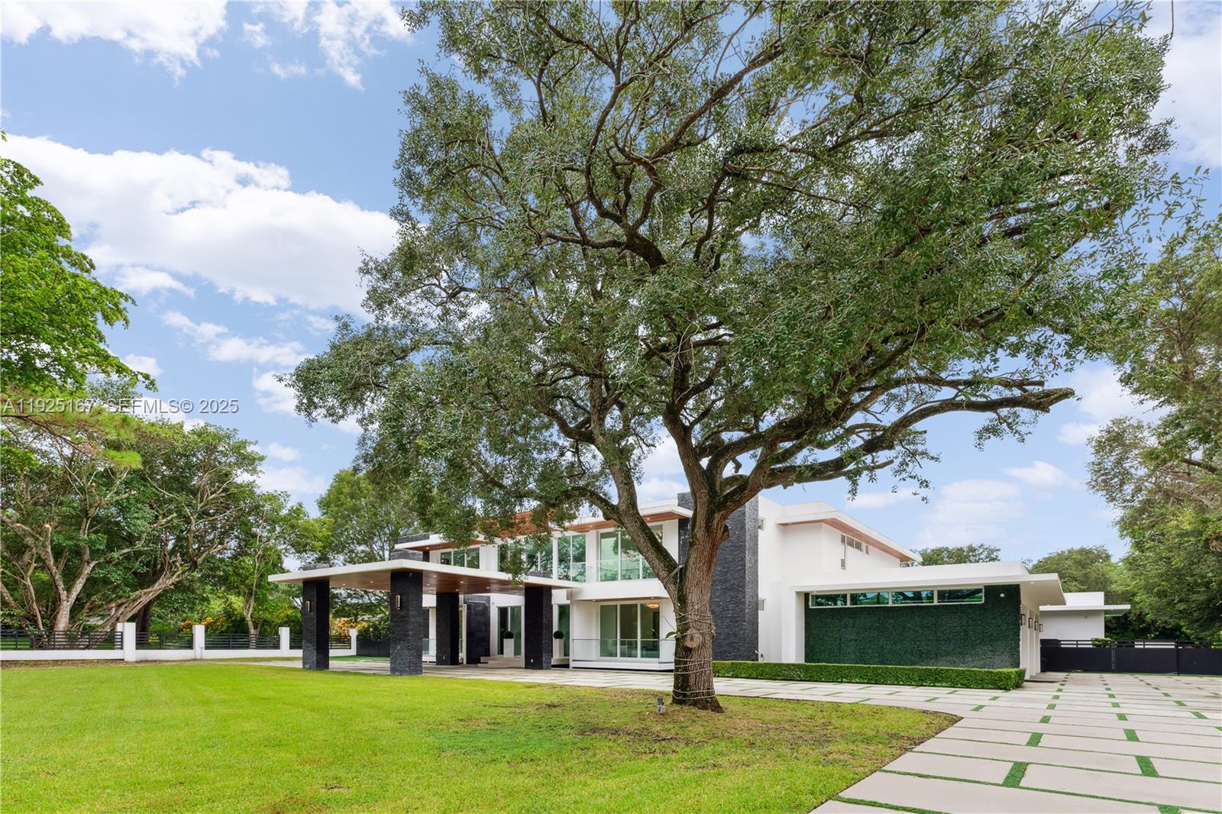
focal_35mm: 14
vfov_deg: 81.2
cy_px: 407
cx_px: 611
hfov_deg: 104.3
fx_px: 475
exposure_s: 1/25
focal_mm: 14
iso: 100
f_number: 9
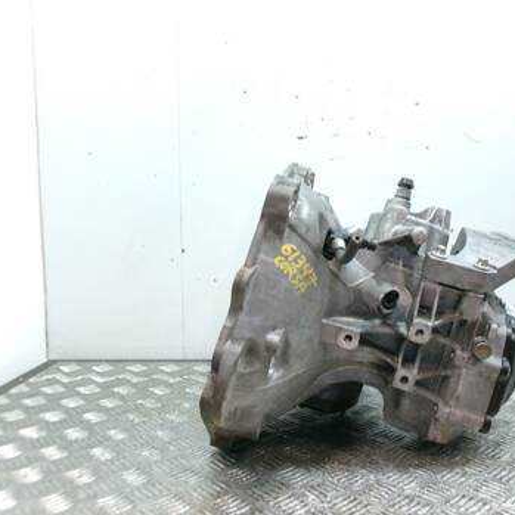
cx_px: 322
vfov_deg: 48.4
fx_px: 572
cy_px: 251
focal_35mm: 34
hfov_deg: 48.0
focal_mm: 5.1
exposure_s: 1/25
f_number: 3.9
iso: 400
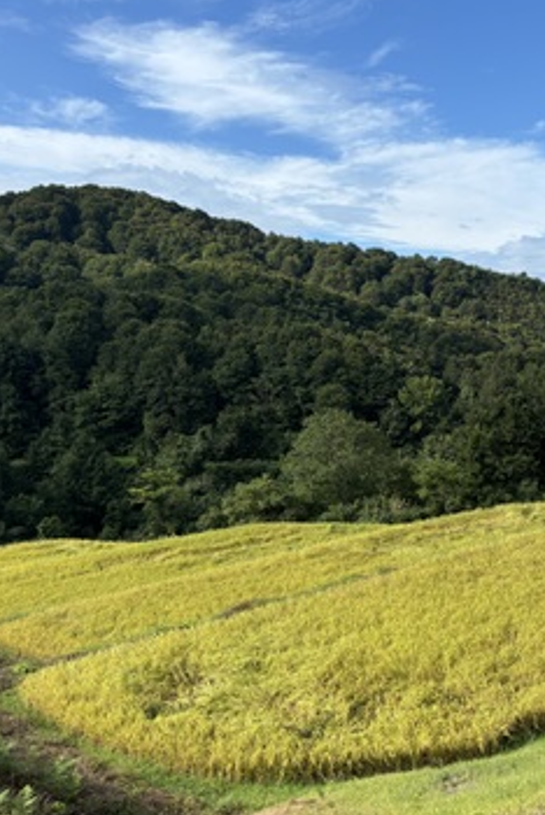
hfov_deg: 34.9
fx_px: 838
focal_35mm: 37
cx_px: 437
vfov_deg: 51.8
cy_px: 398
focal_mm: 5.96
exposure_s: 1/2451
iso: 50
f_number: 1.6
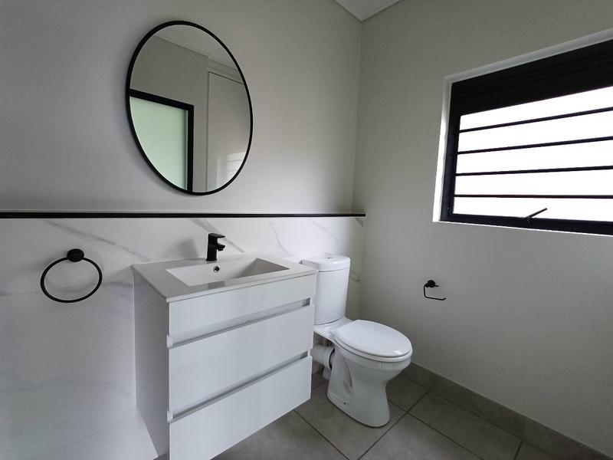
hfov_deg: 94.5
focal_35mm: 16
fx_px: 283
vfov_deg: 78.1
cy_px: 230
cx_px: 306
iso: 125
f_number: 2.2
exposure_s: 1/50
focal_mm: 1.64
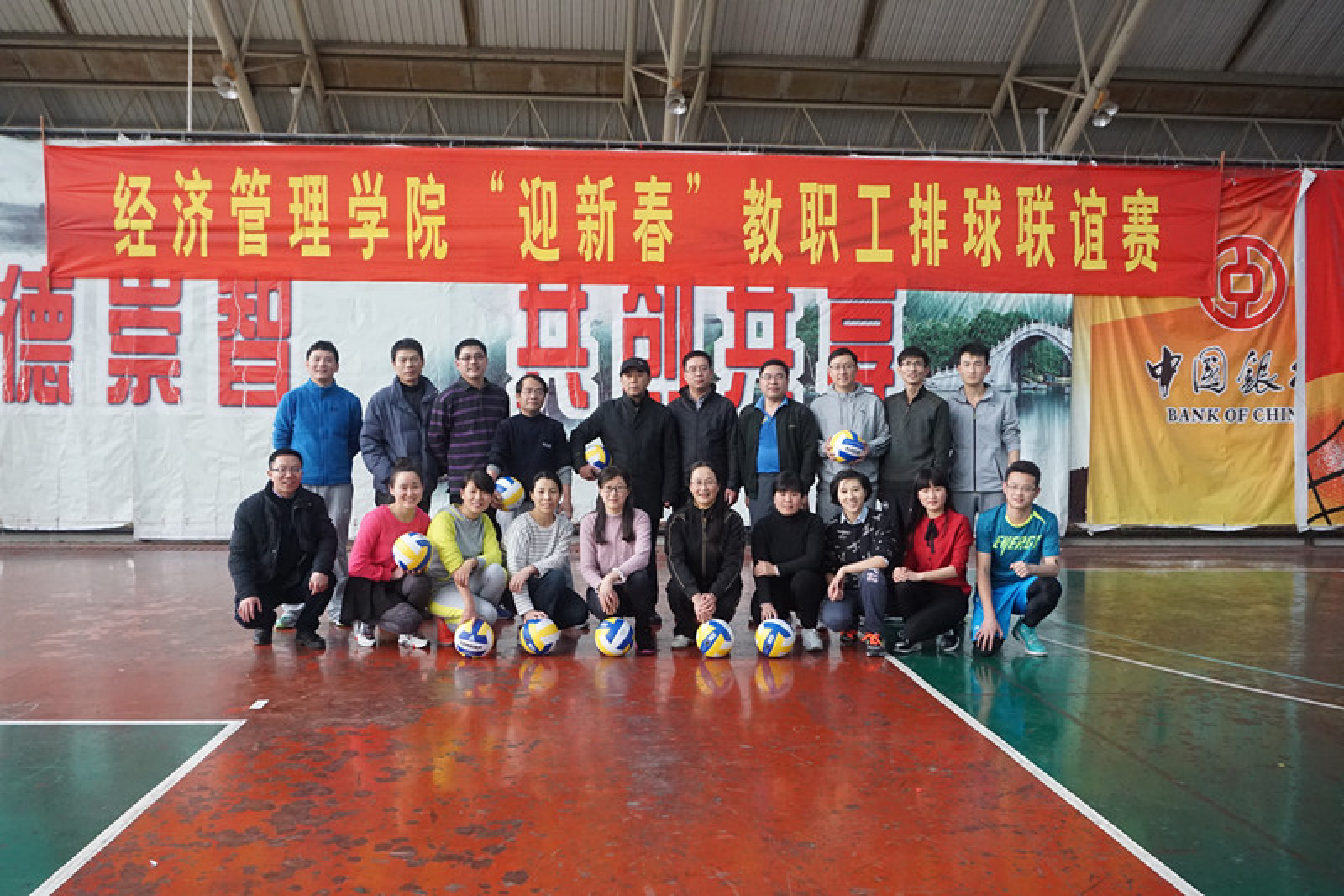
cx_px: 672
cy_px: 448
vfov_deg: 41.7
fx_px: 1176
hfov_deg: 59.5
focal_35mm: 32
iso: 2500
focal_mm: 21
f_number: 6.3
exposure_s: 1/160
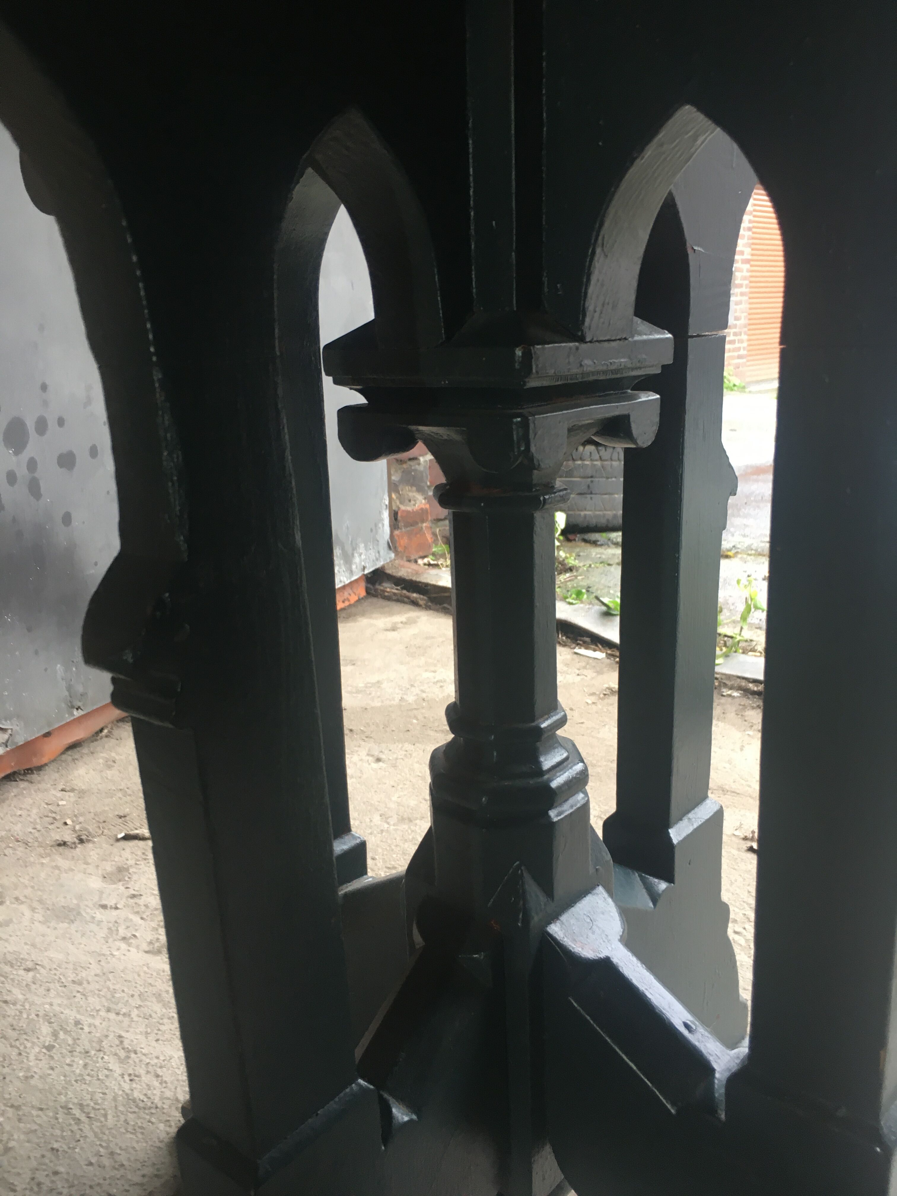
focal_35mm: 29
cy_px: 598
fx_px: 1002
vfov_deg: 61.7
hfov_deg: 48.2
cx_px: 448
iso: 64
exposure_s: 1/33
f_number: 2.2
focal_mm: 4.15
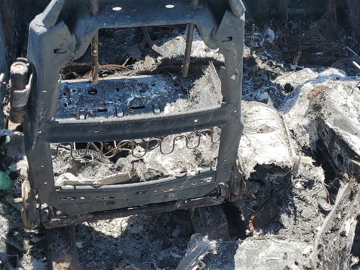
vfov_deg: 27.0
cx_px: 225
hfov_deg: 35.3
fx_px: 562
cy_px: 129
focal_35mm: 54
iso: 50
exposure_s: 1/2000
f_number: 1.5
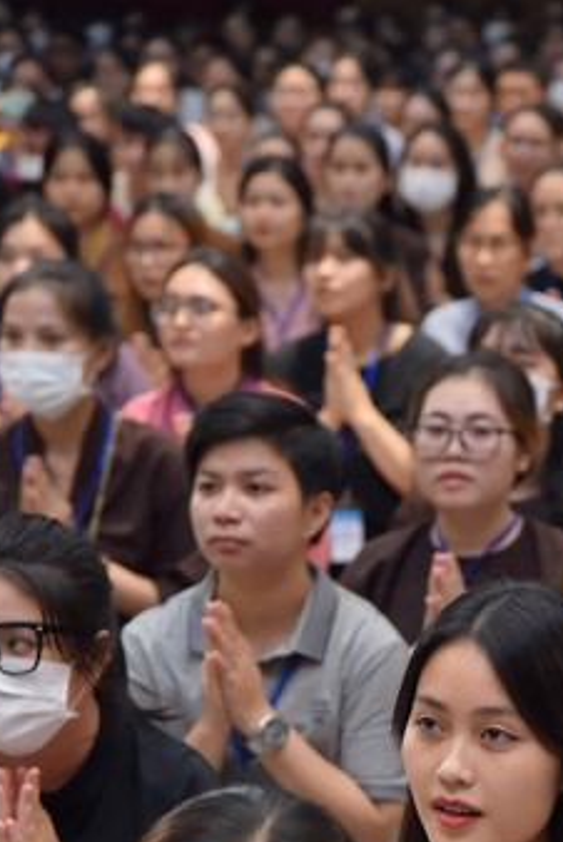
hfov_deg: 7.8
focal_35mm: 177
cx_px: 503
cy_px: 762
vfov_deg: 11.5
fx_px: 4143
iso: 1250
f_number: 5
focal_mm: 92
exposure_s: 1/125
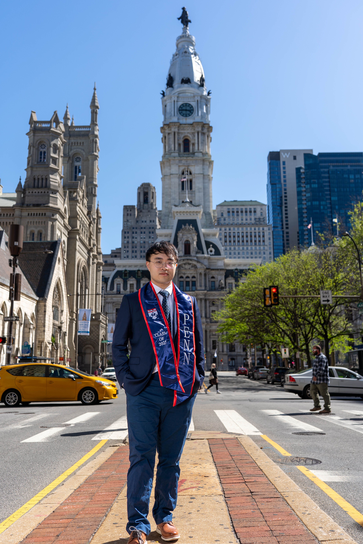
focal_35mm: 35
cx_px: 182
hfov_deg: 37.8
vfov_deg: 54.4
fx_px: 529
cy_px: 272
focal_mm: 35
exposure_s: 1/800
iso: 100
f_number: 4.5
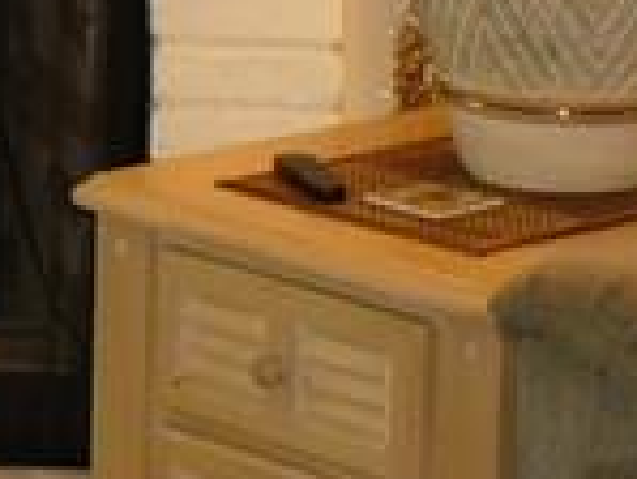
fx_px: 4549
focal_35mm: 247
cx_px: -744
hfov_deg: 7.6
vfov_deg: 5.9
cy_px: -411
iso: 100
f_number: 2.8
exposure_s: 1/40
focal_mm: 6
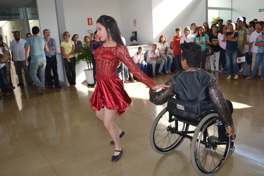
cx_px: 132
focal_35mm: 30
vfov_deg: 43.6
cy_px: 88
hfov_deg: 61.9
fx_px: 220
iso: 220
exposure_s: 1/125
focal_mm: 20
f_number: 4
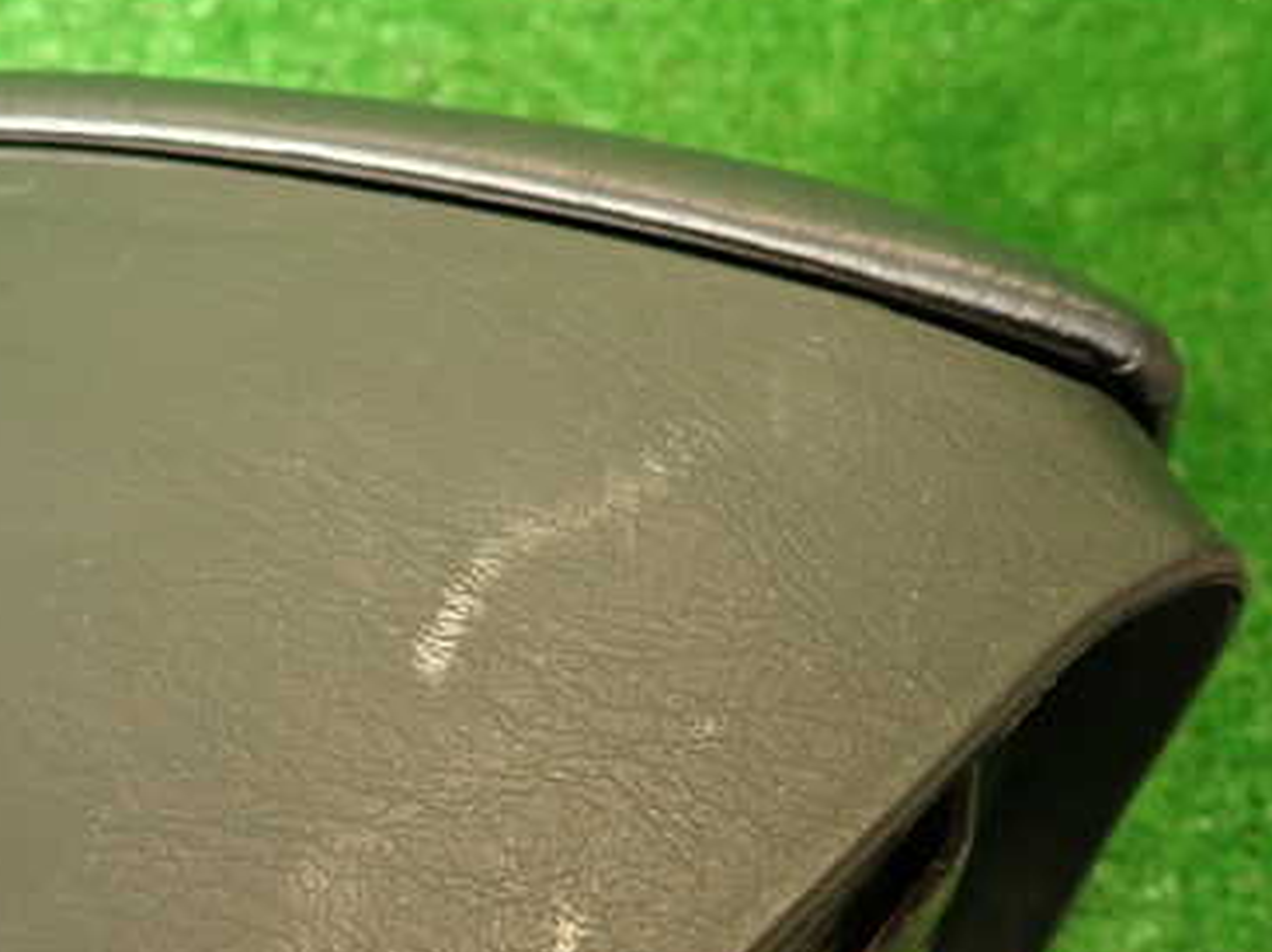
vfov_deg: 34.1
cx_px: 375
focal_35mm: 41
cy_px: 757
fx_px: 1506
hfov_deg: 44.8
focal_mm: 4.5
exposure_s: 1/30
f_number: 2
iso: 200
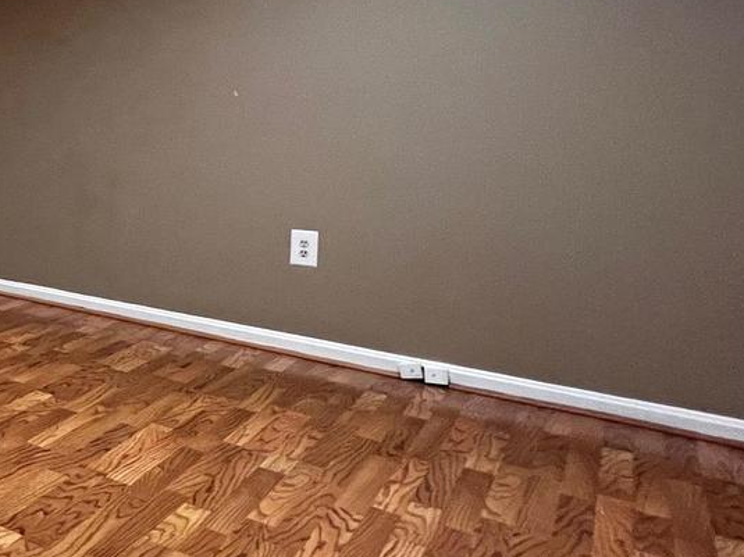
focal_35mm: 35
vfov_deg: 40.1
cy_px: 179
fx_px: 752
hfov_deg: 36.3
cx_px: -206
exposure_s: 1/60
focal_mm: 1.57
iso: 640
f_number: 1.8
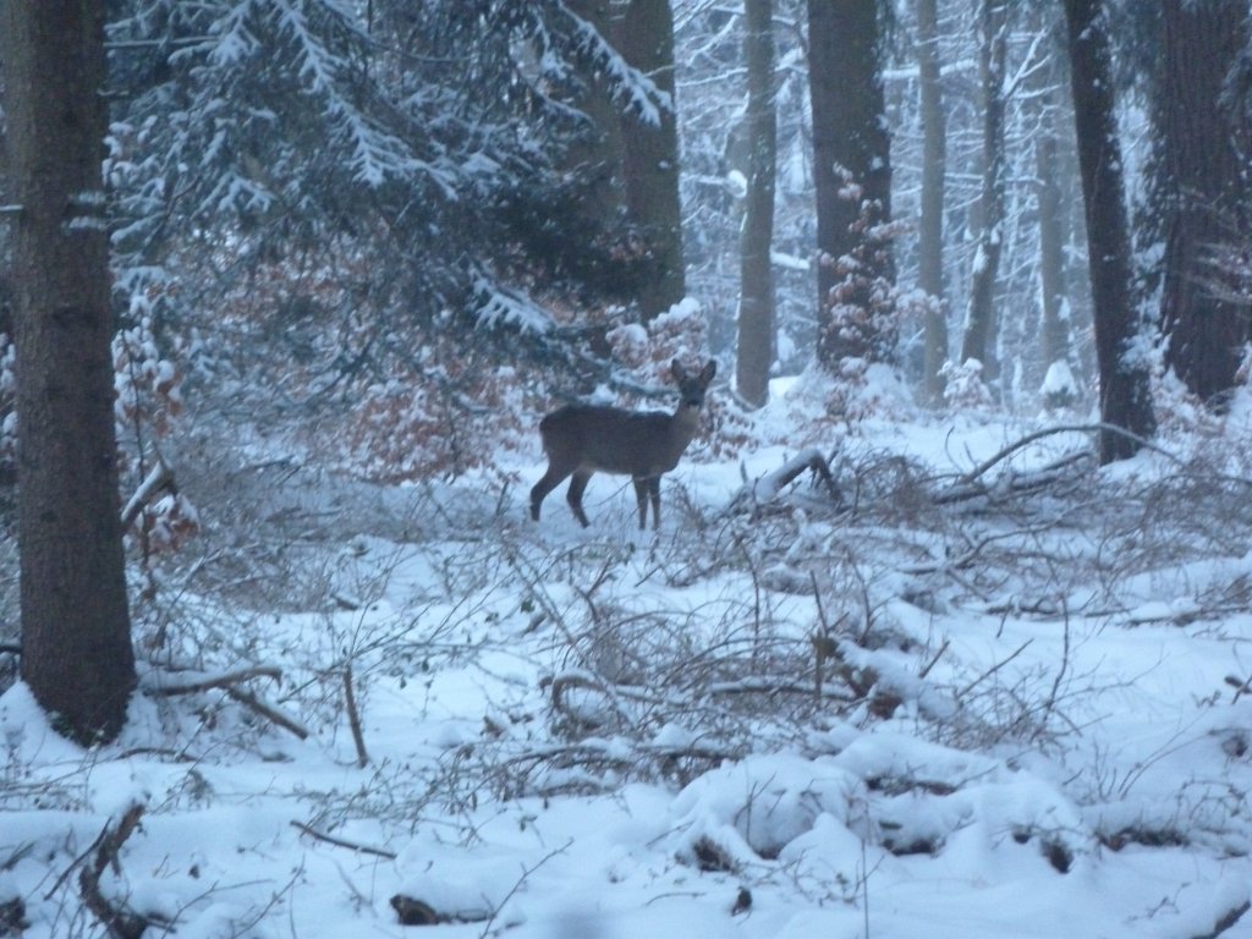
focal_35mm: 300
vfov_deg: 5.0
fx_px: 10850
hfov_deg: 6.6
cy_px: 470
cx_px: 626
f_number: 4.9
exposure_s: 1/20
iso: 800
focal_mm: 49.2
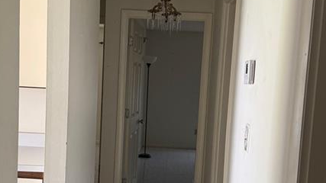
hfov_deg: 43.7
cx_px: 150
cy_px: 123
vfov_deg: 25.3
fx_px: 406
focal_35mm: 47
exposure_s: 1/90
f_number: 1.78
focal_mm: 6.76
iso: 200
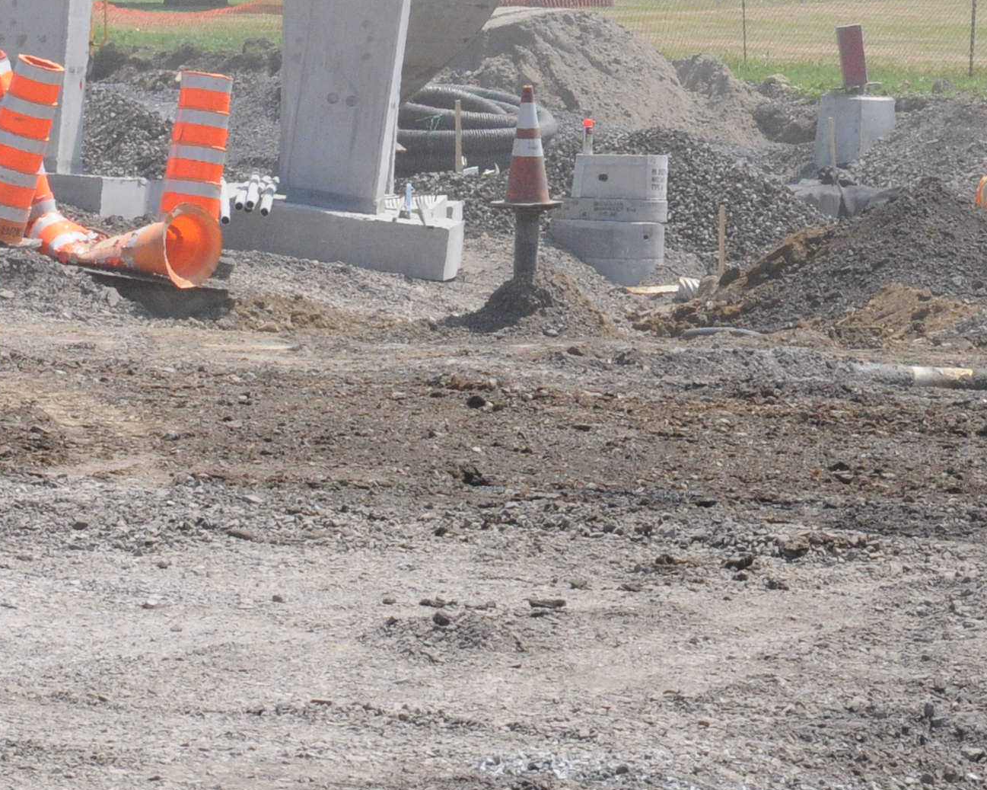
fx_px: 13580
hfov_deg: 4.2
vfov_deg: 3.3
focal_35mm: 465
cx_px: 615
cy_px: -225
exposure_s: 1/400
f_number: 14
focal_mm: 100
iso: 640
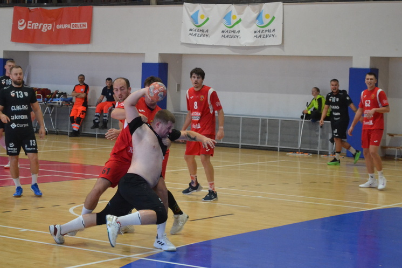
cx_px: 188
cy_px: 117
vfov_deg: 14.5
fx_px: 1056
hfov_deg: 21.6
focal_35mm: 95
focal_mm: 55
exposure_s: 1/200
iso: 3200
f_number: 5.6
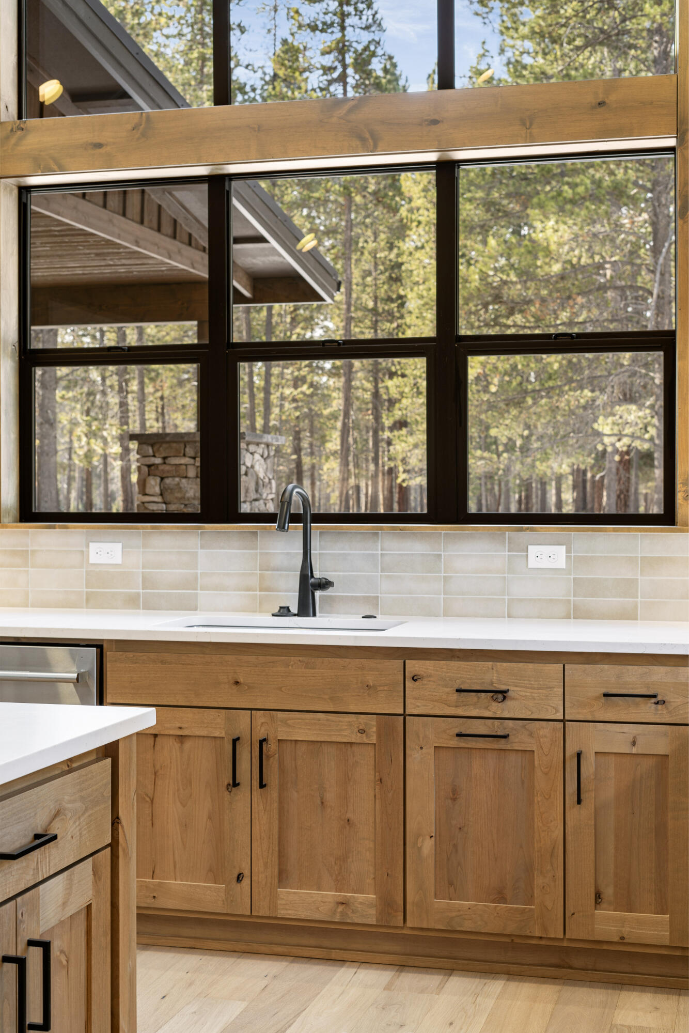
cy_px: 516
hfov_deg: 27.0
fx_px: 1435
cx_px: 344
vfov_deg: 39.6
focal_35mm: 50
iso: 100
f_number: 7.1
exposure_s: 1/10
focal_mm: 50
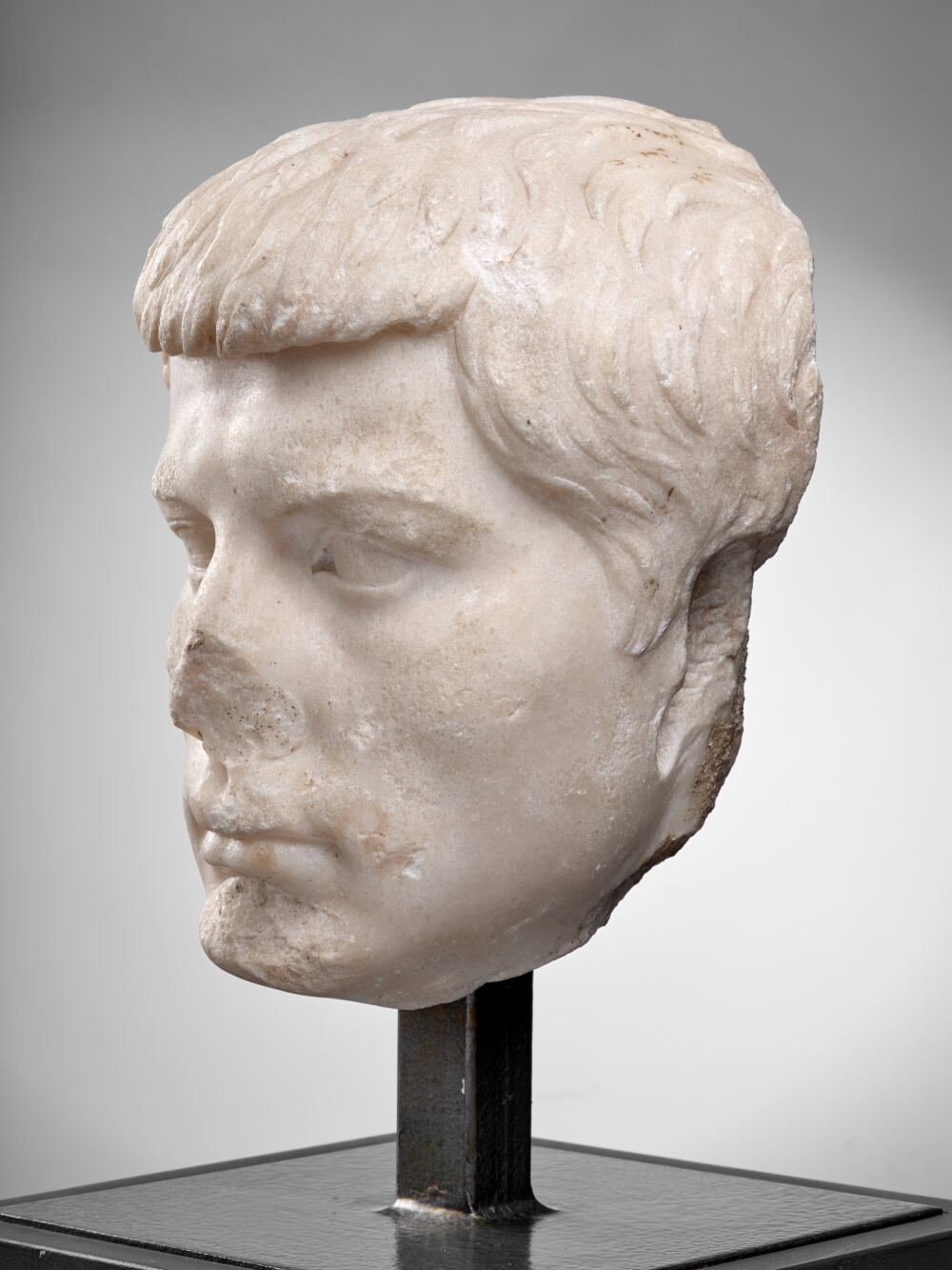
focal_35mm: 63
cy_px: 635
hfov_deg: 23.3
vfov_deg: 30.7
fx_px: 2310
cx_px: 476
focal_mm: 80
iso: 200
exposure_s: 1/125
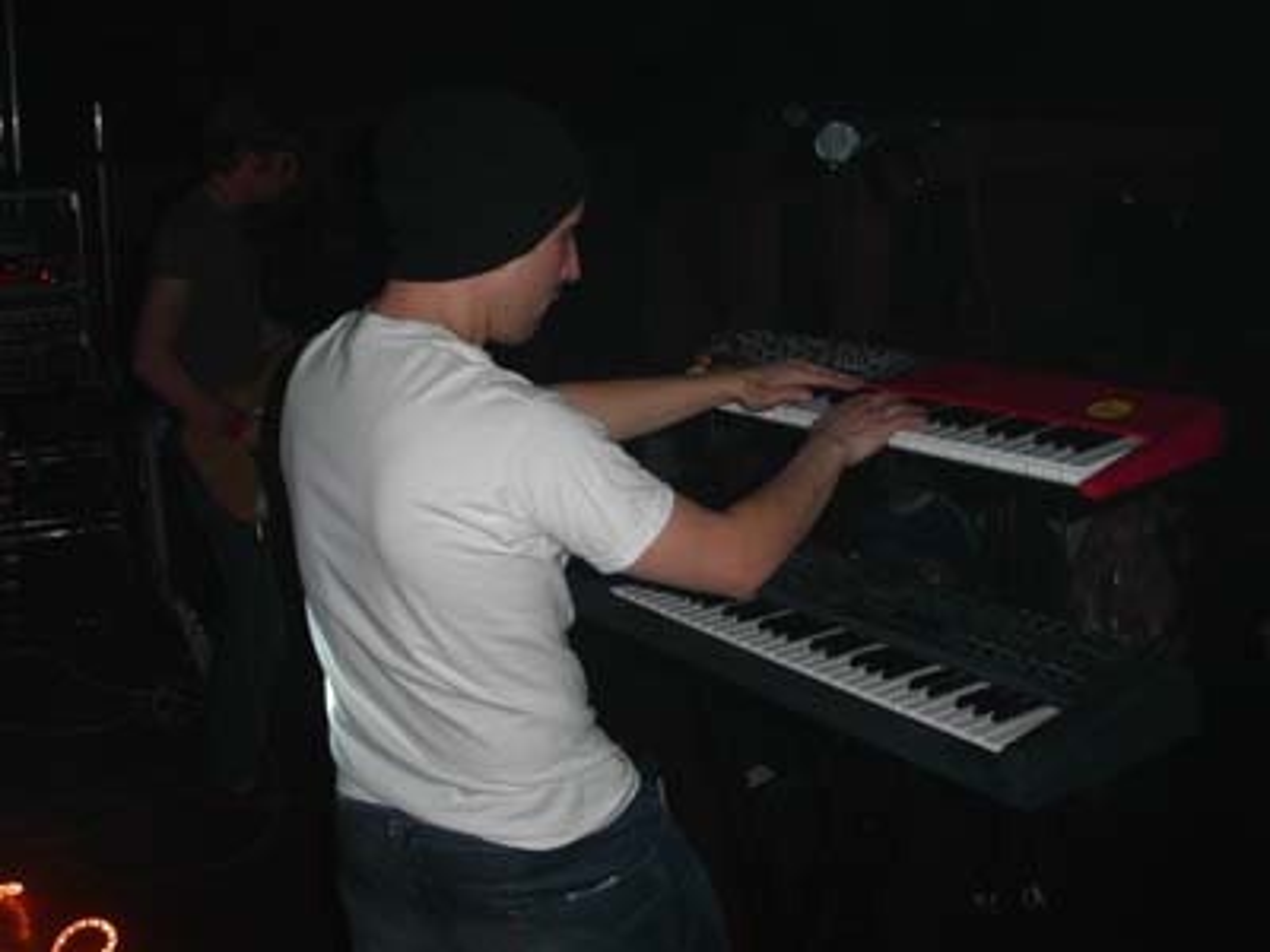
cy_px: 476
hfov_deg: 49.0
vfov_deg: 37.7
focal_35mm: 38
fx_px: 1394
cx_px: 635
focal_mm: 7.8
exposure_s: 1/30
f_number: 2.8
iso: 100
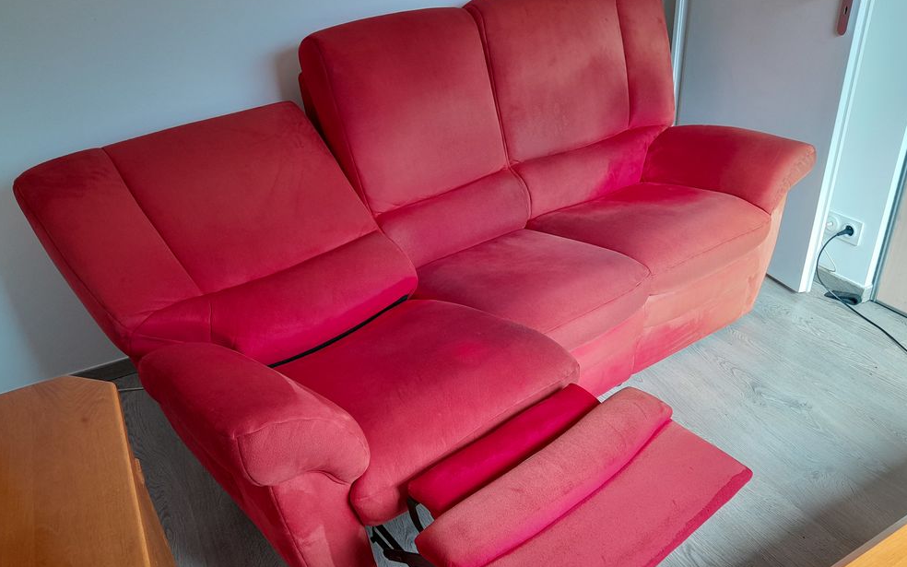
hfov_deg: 66.5
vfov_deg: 44.4
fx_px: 692
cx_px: 455
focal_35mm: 28
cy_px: 325
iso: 160
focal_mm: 3.98
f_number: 1.8
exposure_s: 1/50
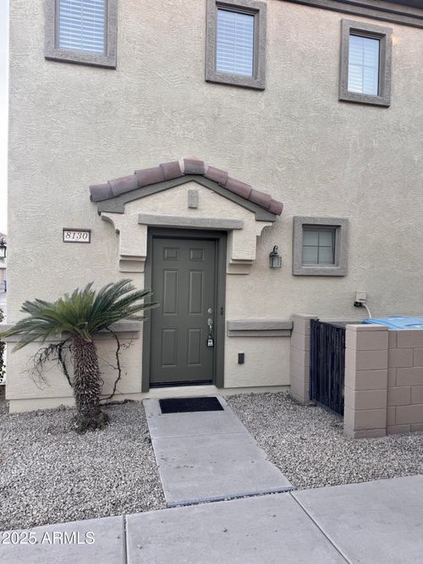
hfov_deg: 56.8
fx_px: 391
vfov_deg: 71.6
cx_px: 212
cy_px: 282
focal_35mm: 24
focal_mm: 6.76
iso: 50
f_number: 1.78
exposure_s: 1/126
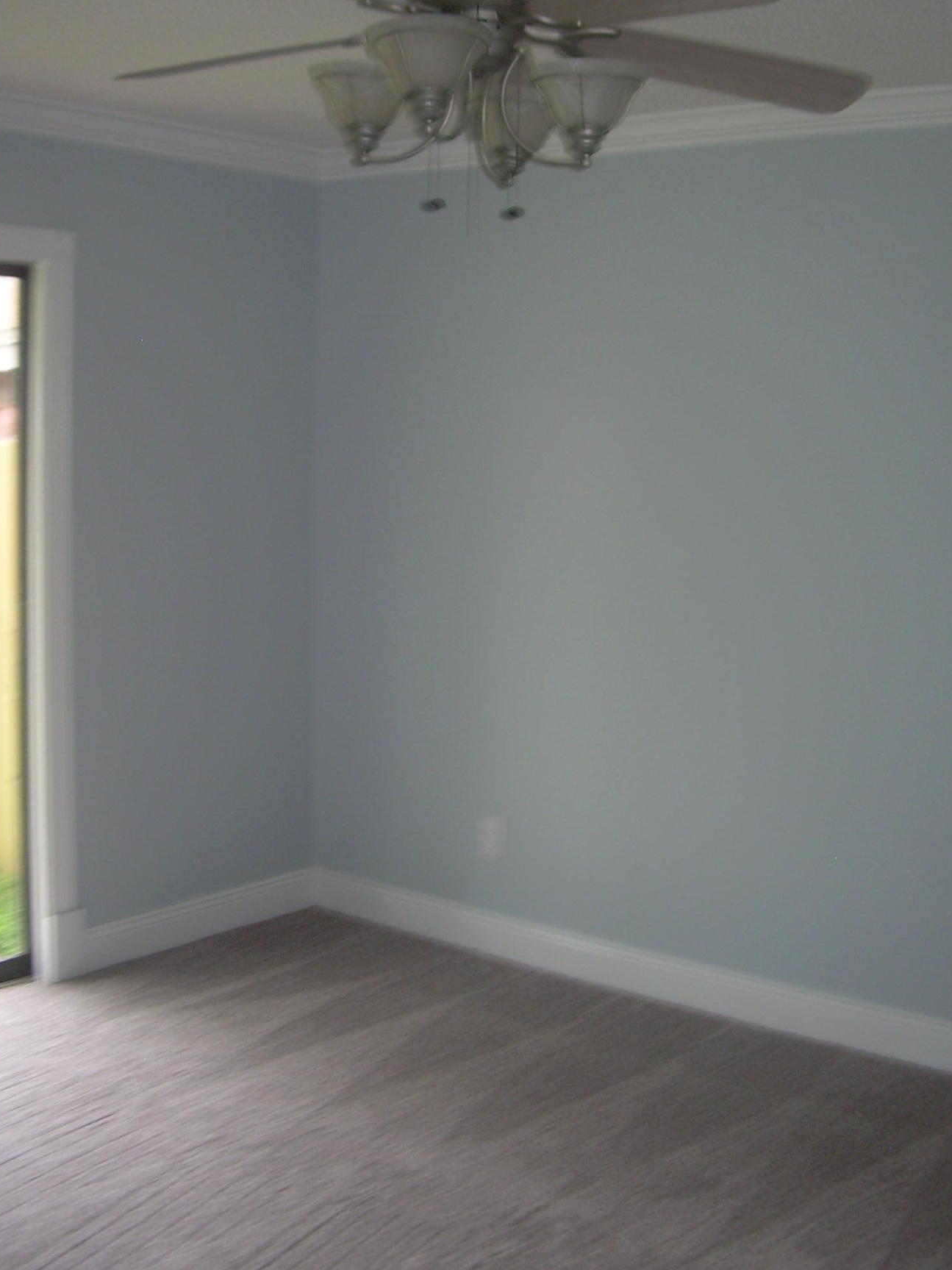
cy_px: 558
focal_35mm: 44
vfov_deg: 42.9
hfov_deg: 32.8
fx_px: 1614
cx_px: 541
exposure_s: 1/30
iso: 50
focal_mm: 6.3
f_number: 2.8
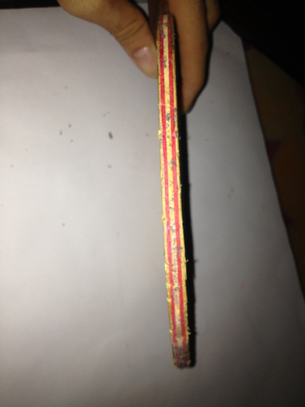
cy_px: 204
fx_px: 411
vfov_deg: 52.6
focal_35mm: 35
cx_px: 152
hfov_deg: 40.7
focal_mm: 4.28
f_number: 2.4
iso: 50
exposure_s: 1/60
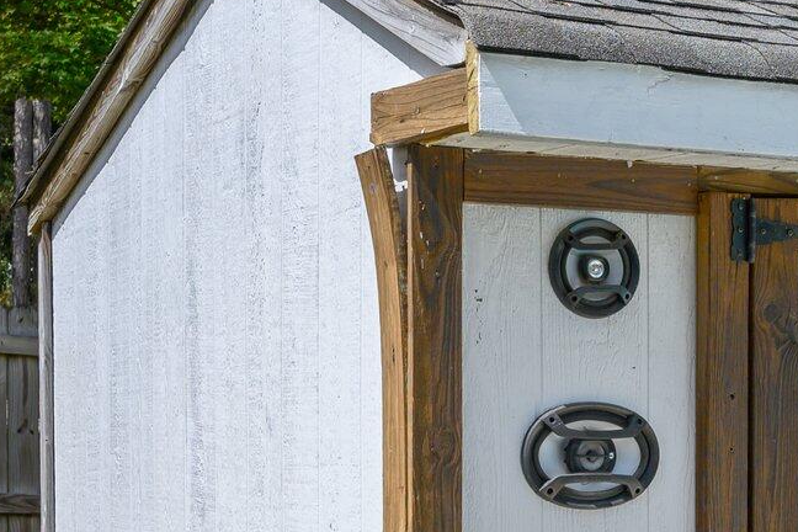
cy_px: 485
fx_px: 1786
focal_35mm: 81
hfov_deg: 24.2
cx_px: 775
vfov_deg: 16.7
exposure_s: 1/500
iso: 100
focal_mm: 25.5
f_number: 9
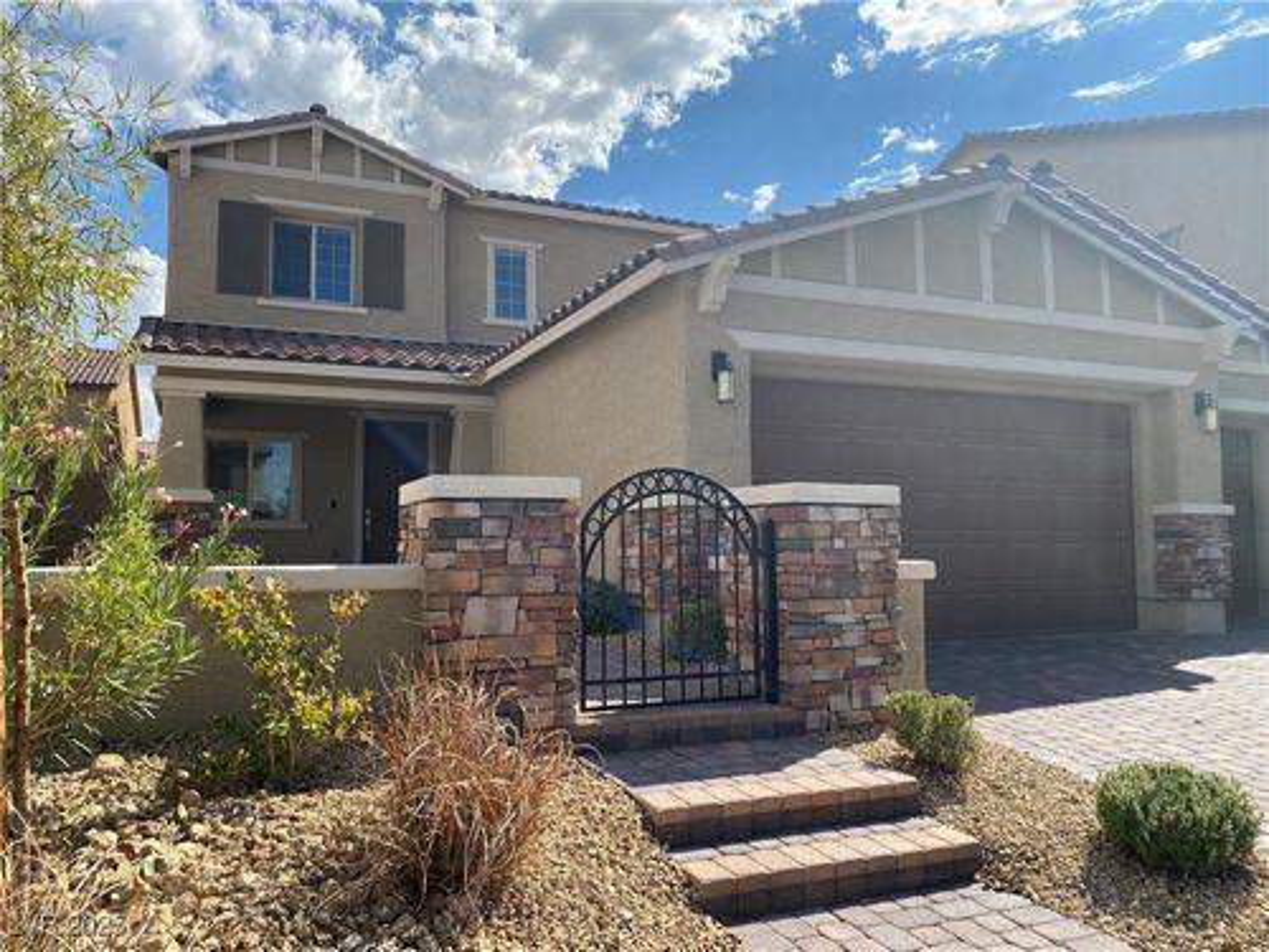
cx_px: 634
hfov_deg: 67.3
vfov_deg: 53.1
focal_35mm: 26
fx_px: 953
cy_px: 476
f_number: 1.8
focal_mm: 4.25
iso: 32
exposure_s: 1/2967
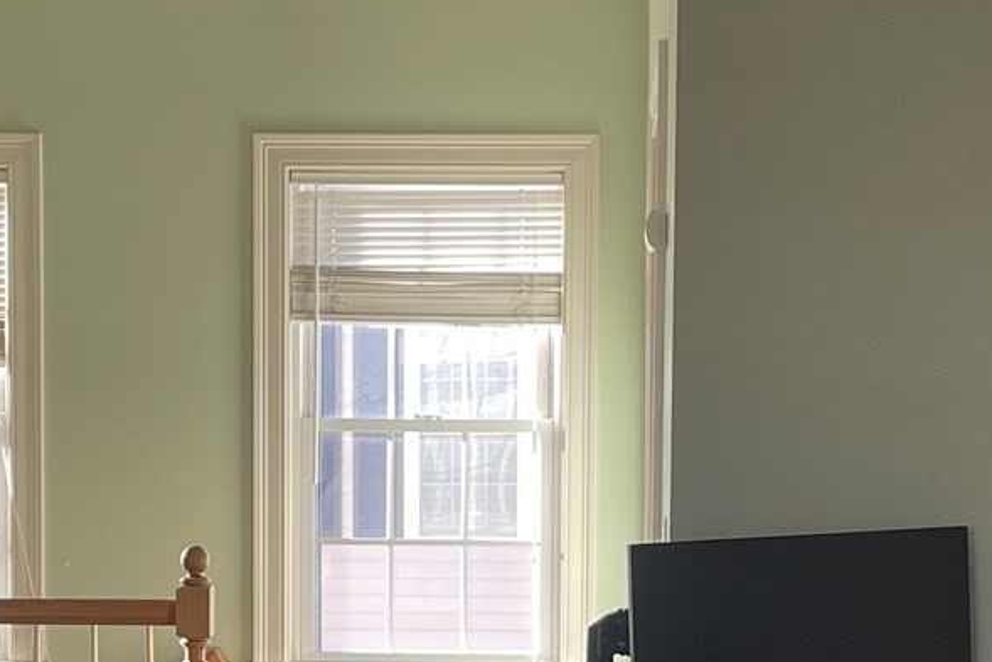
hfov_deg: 21.7
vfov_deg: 14.4
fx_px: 2591
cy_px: 579
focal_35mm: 94
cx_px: 504
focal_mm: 4.2
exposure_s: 1/120
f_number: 1.6
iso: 100
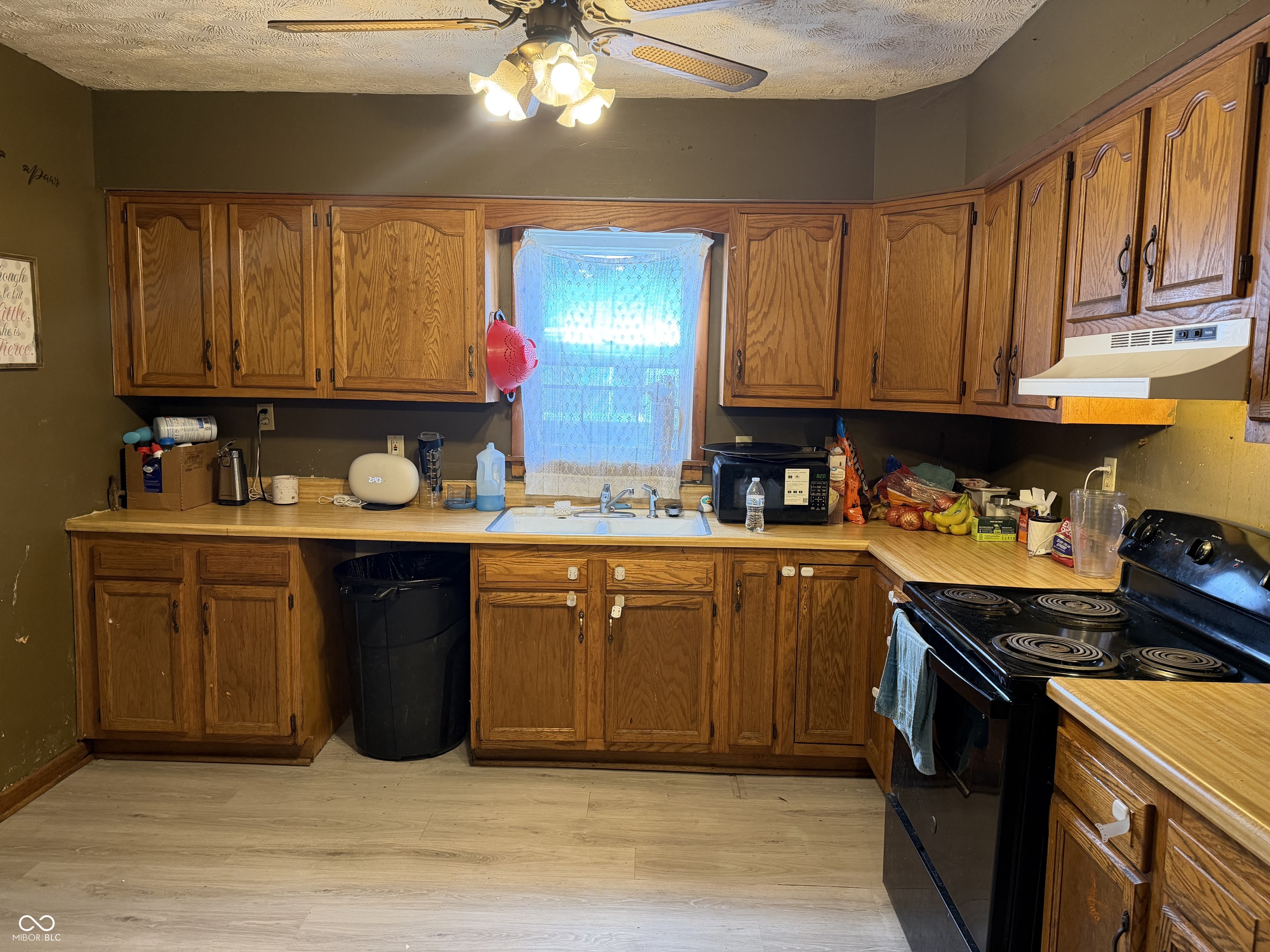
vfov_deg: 56.8
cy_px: 476
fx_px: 881
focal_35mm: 24
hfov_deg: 71.6
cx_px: 635
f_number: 1.78
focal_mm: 6.76
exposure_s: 1/60
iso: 320
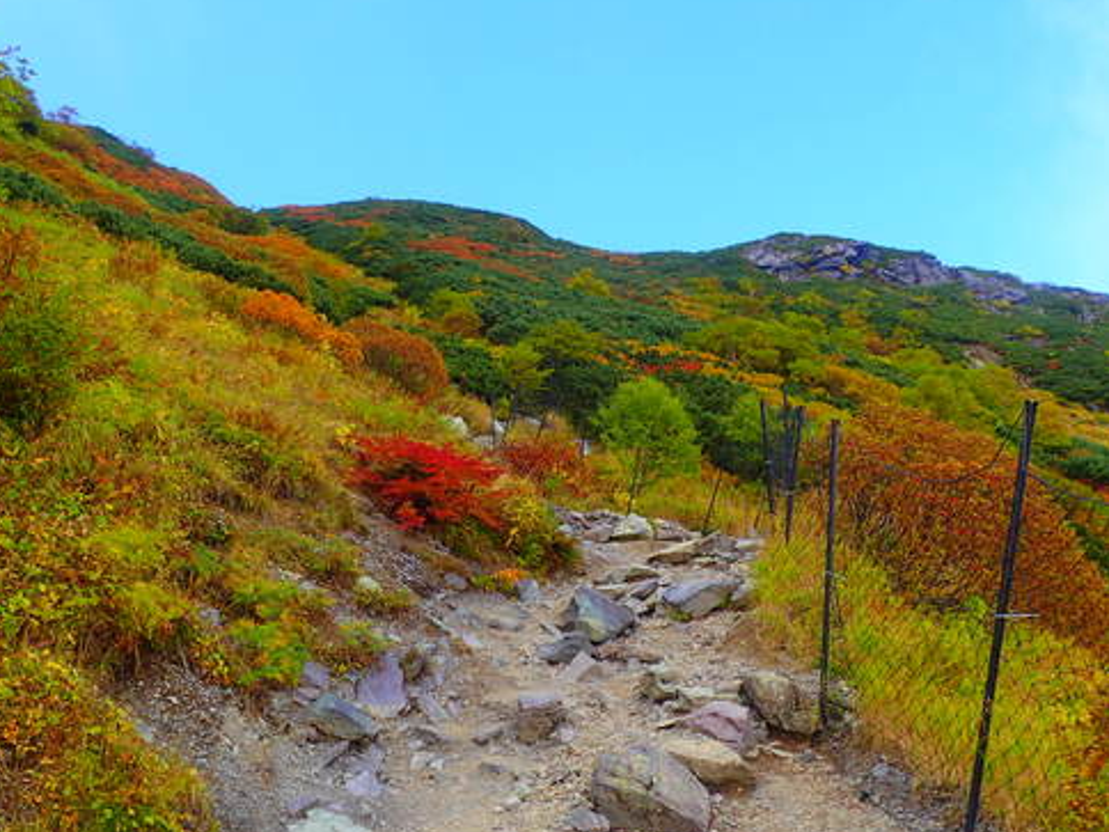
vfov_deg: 45.4
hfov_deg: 58.3
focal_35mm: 31
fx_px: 993
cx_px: 541
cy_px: 414
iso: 100
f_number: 3.2
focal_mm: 5.5
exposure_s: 1/250
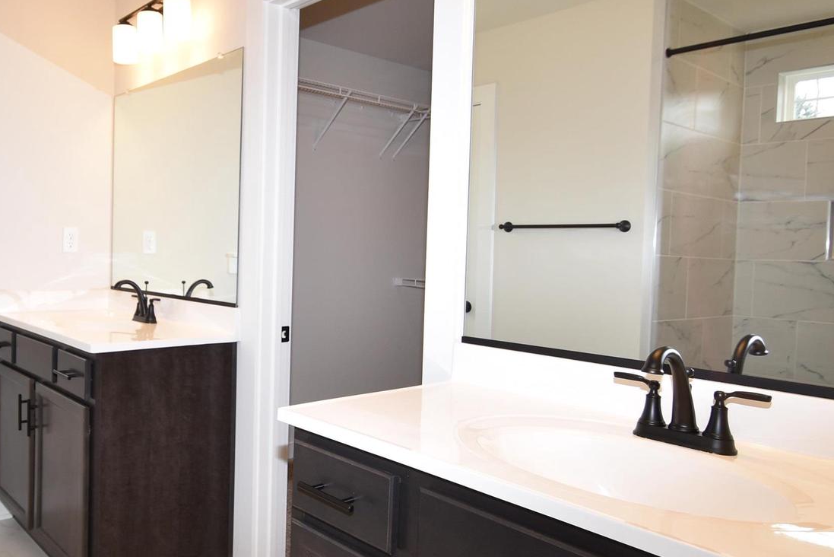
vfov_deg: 46.4
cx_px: 275
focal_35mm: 28
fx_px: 649
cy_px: 249
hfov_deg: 63.7
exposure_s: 1/100
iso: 200
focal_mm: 10
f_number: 5
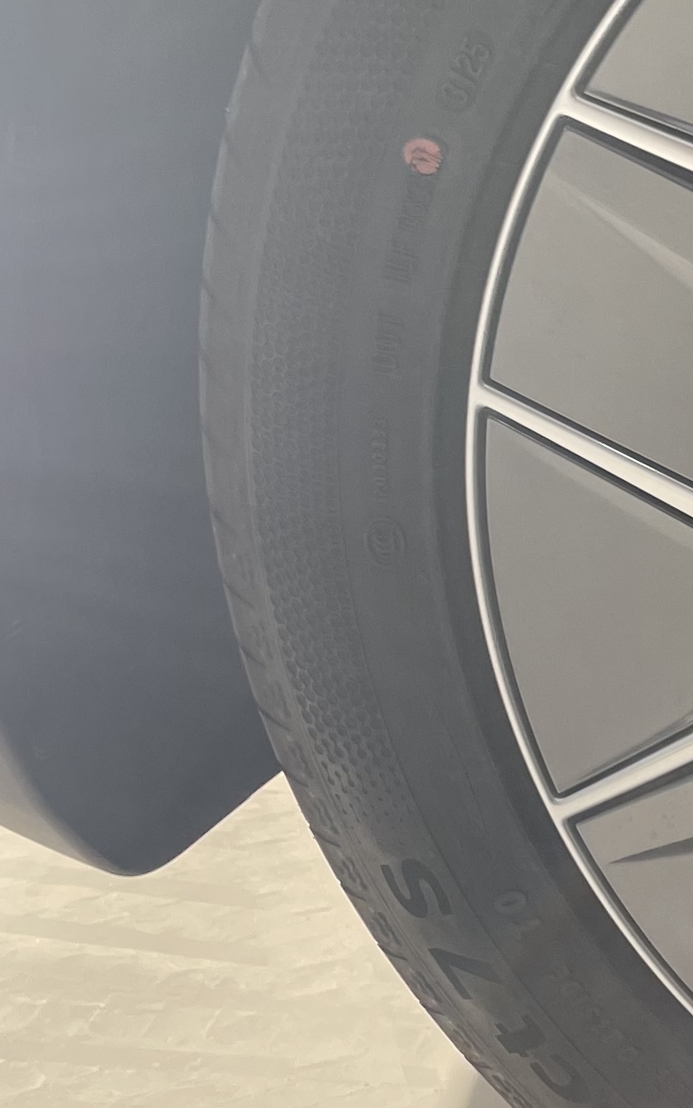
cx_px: 1164
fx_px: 2508
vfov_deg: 24.8
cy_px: 381
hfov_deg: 14.3
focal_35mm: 83
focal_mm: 4.2
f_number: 1.6
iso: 32
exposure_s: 1/270
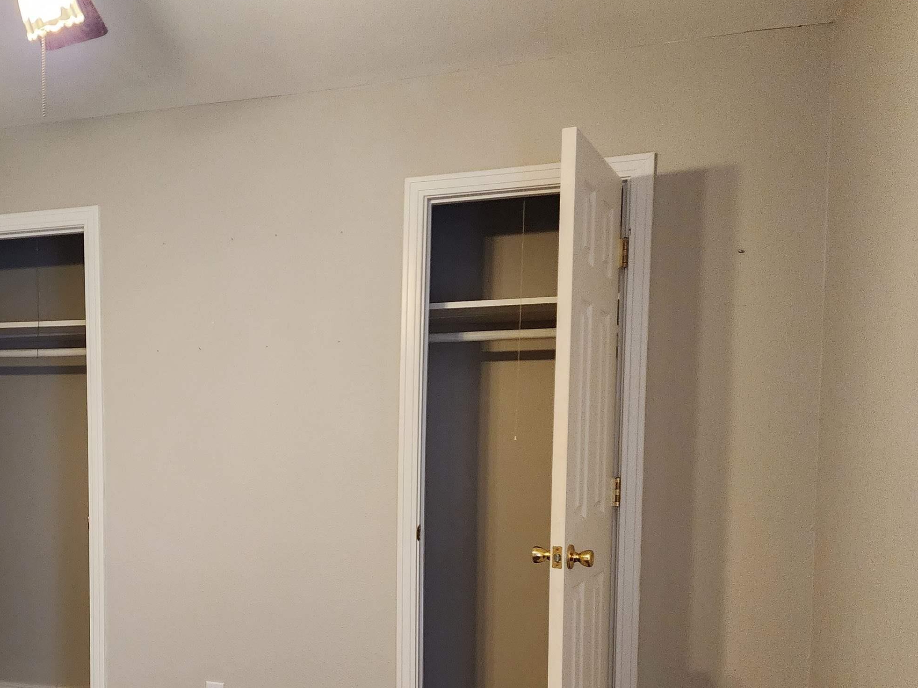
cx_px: 216
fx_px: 955
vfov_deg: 38.7
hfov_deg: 49.1
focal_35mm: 36
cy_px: 509
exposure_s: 1/120
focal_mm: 6.4
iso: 800
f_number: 1.8
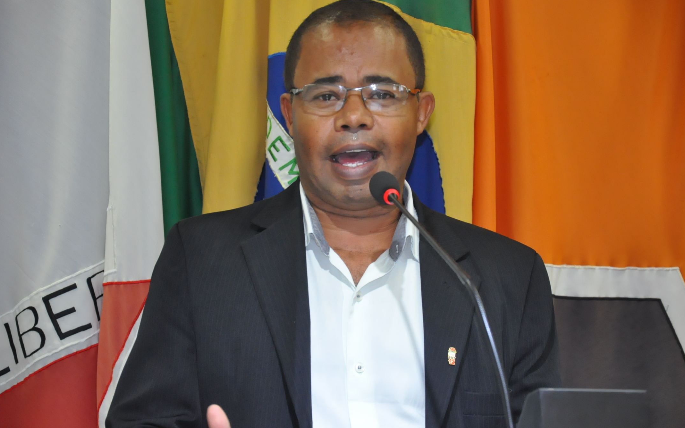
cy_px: 206
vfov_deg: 9.3
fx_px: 2632
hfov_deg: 14.8
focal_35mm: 141
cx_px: 342
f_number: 5.6
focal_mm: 92
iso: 2000
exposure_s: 1/80
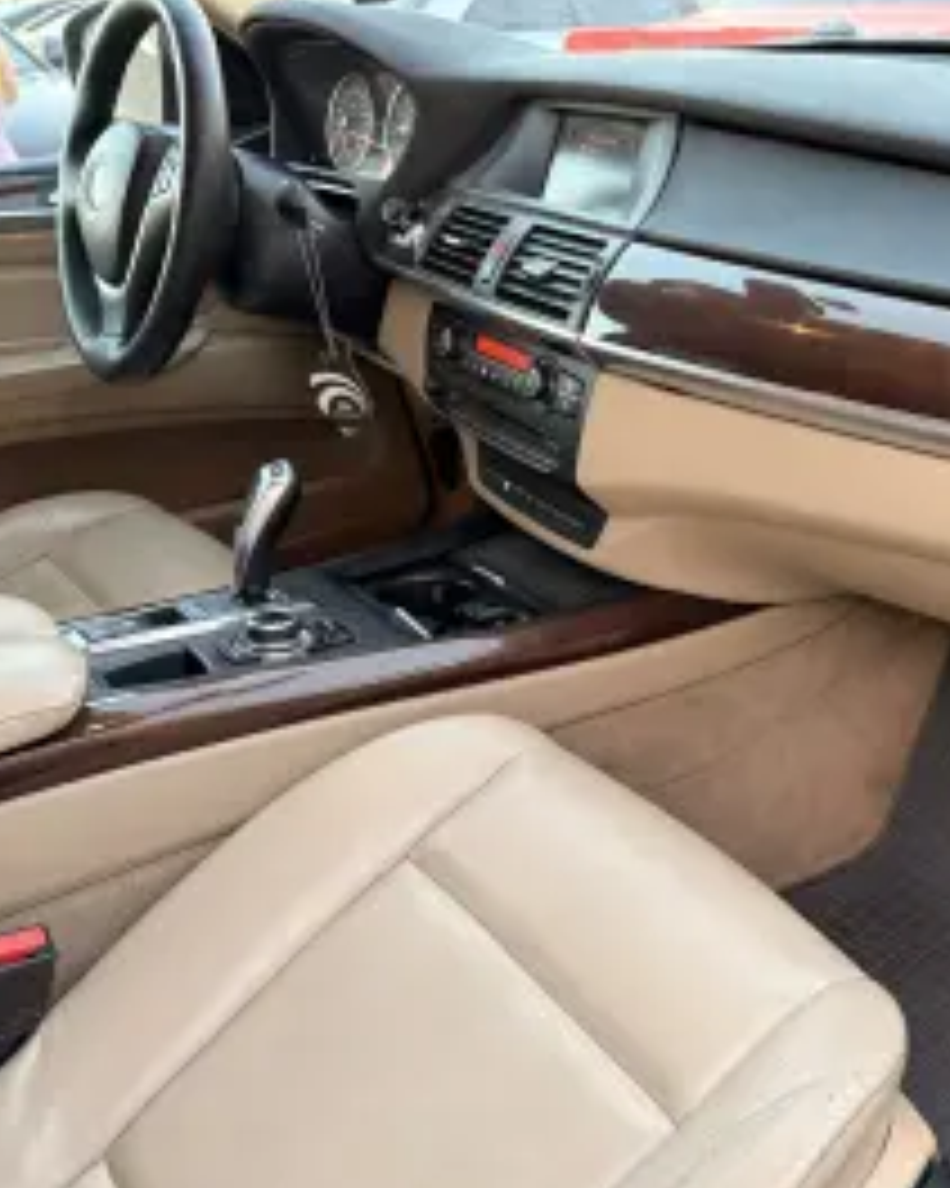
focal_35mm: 32
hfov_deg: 43.9
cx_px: 738
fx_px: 1125
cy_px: 598
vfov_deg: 55.7
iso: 200
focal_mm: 6.76
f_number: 1.78
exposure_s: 1/60
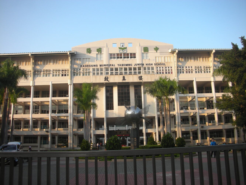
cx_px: 123
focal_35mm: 35
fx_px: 249
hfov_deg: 52.6
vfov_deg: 40.7
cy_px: 92
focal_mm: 5.8
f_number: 3
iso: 50
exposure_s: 1/150
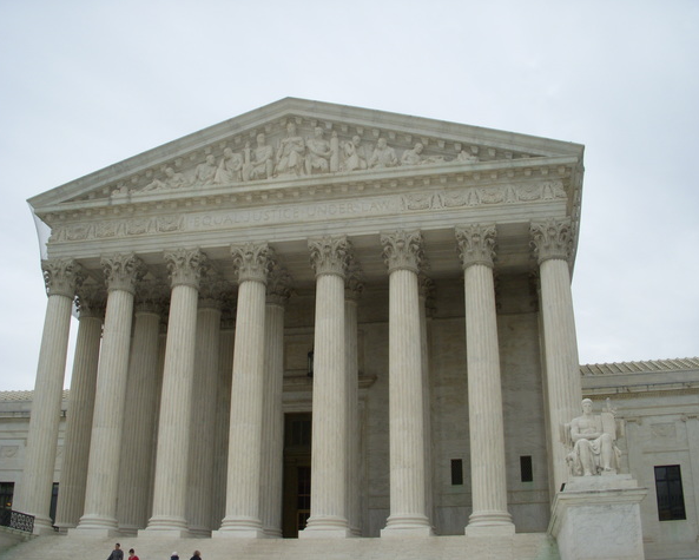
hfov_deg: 45.8
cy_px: 279
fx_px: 828
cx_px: 345
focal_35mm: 40
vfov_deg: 37.4
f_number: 3.3
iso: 100
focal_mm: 6.3
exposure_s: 1/160
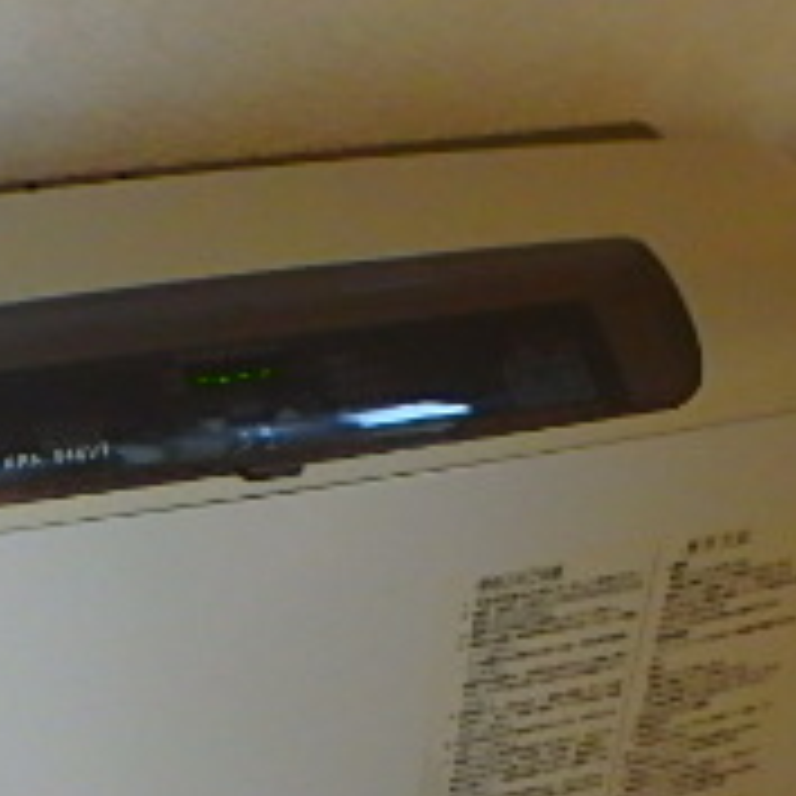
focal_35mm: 67
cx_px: 234
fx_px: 1743
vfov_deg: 23.5
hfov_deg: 25.5
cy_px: 962
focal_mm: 3.7
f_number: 3.5
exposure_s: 1/30
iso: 400
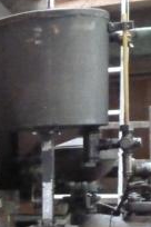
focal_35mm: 102
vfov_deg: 19.0
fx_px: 642
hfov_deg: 11.8
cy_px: 264
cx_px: -167
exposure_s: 1/15
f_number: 3.3
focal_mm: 4.1
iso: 1600
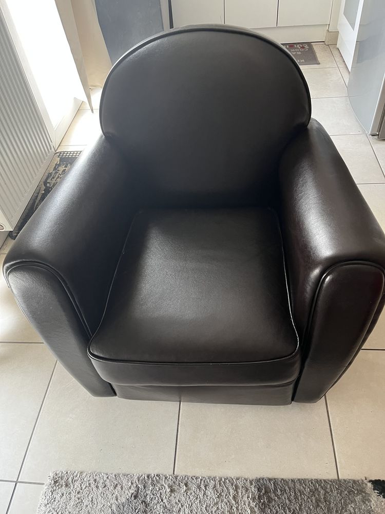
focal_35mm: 26
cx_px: 192
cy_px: 257
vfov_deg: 67.3
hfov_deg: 53.1
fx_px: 386
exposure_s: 1/50
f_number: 1.6
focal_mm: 5.1
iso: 200
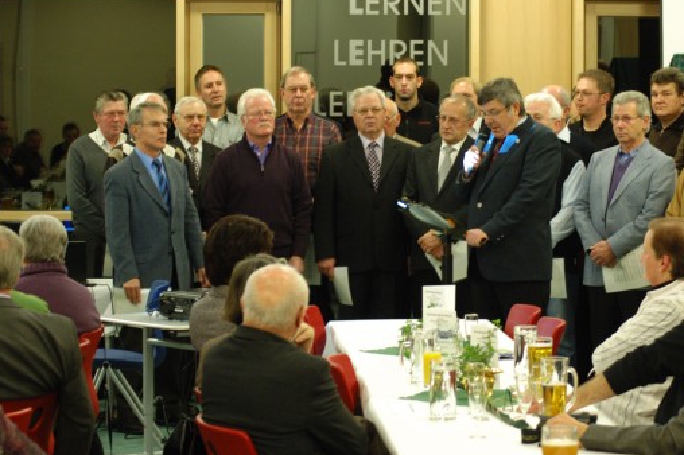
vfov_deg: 11.0
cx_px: 399
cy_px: 189
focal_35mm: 124
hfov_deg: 16.5
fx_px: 2354
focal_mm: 70
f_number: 5.6
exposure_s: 1/13
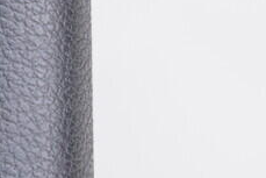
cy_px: 38
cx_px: -171
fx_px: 1190
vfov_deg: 8.5
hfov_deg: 12.0
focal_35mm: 161
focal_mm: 24
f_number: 2.8
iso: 200
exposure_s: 1/40
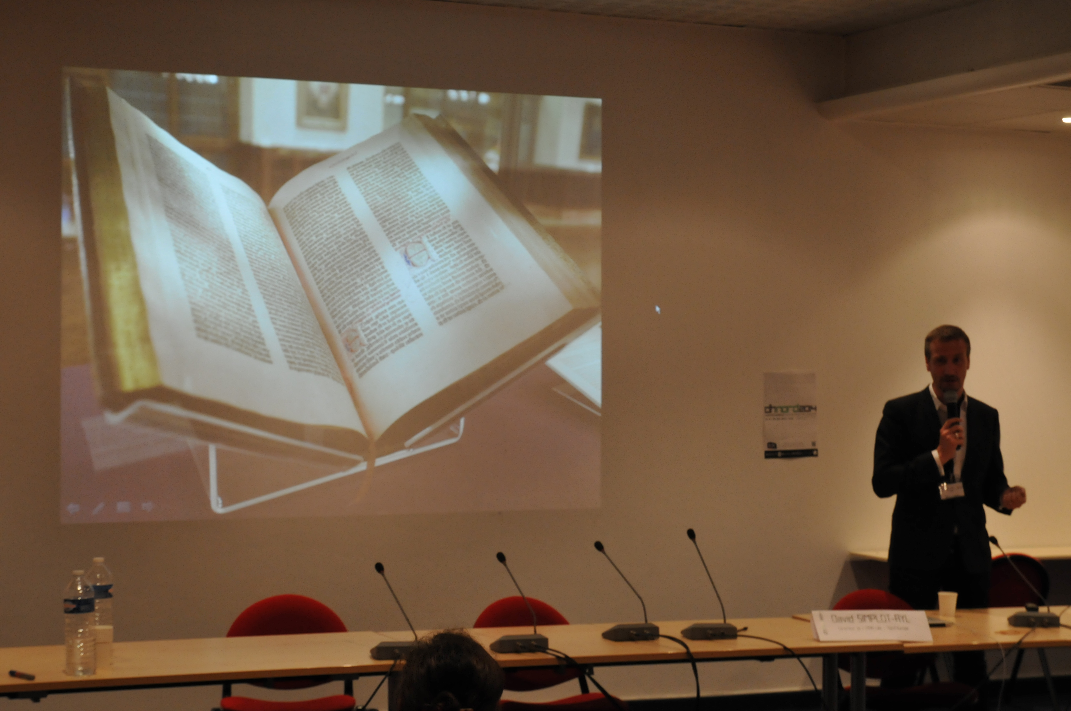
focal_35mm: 75
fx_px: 2229
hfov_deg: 27.0
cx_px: 536
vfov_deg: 18.1
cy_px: 356
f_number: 5.6
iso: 800
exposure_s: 1/20
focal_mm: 50
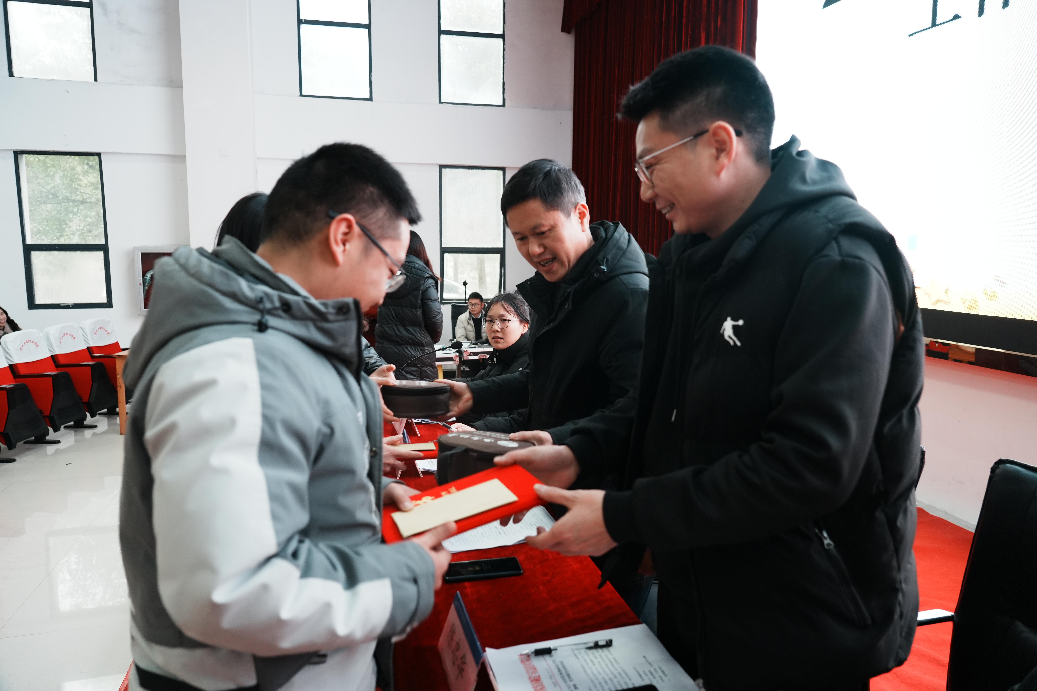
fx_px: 691
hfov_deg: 73.7
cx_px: 518
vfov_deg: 53.1
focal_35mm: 24
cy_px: 346
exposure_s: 1/100
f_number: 4
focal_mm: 24
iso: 1600
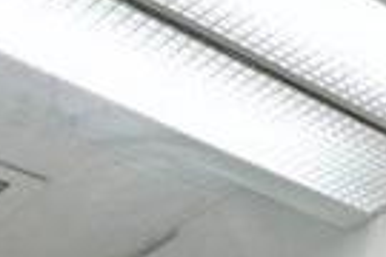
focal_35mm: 114
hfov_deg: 15.1
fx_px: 1222
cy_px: 822
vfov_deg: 9.1
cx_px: 732
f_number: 8
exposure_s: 1/2
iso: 400
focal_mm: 10
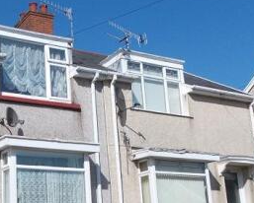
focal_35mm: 62
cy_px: 137
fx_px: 466
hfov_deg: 29.7
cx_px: 48
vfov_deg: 24.5
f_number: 2.7
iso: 80
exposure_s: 1/1600
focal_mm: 4
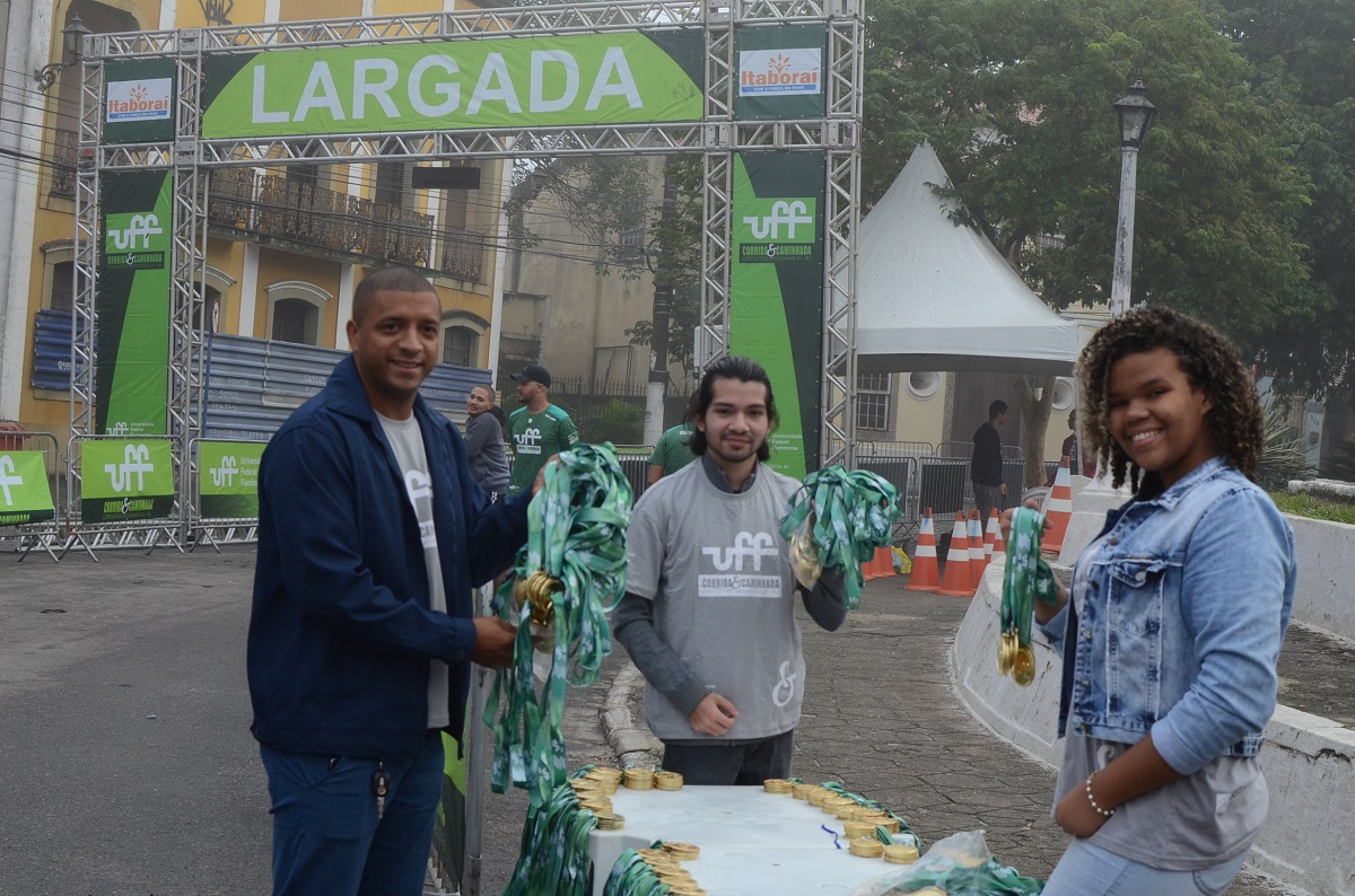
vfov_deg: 25.6
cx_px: 678
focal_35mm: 52
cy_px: 448
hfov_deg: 37.9
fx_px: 1971
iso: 500
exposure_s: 1/250
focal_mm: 35
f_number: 5.6
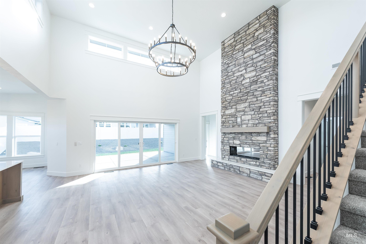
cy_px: 122
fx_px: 142
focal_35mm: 14
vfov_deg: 81.2
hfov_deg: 104.2
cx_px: 183
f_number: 5
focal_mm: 14
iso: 800
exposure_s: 1/125
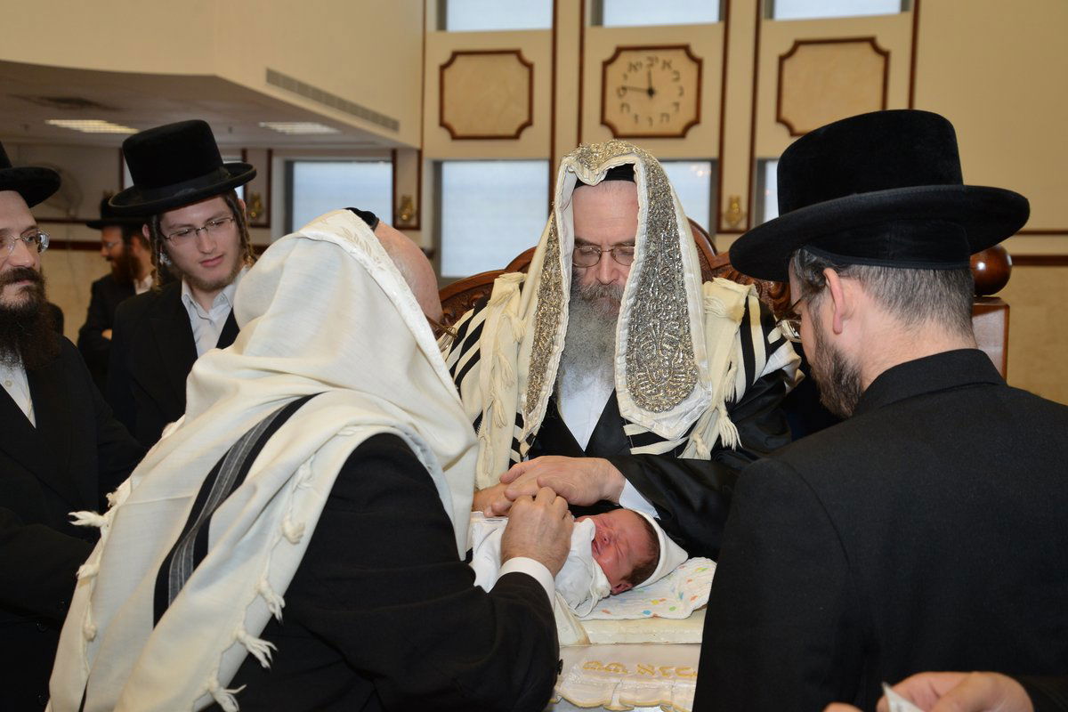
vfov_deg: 30.5
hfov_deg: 44.5
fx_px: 1305
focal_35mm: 44
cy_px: 356
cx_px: 534
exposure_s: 1/125
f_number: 5
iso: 800
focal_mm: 44
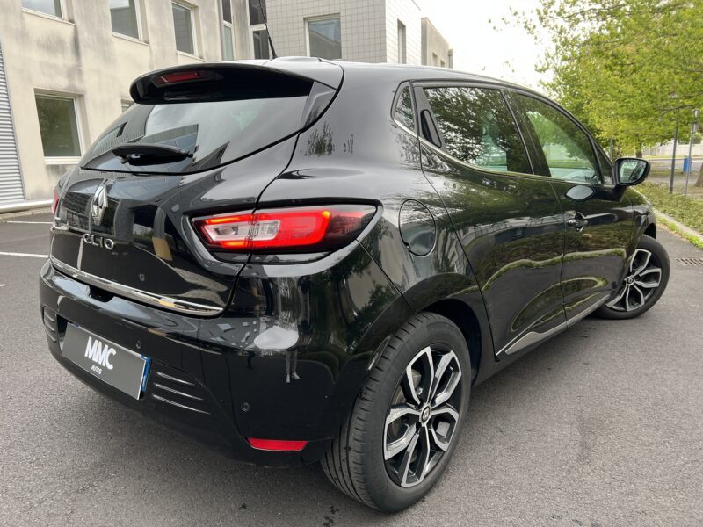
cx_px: 352
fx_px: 528
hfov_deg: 67.3
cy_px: 264
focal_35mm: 26
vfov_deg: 53.1
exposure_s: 1/184
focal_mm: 5.7
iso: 40
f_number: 1.5
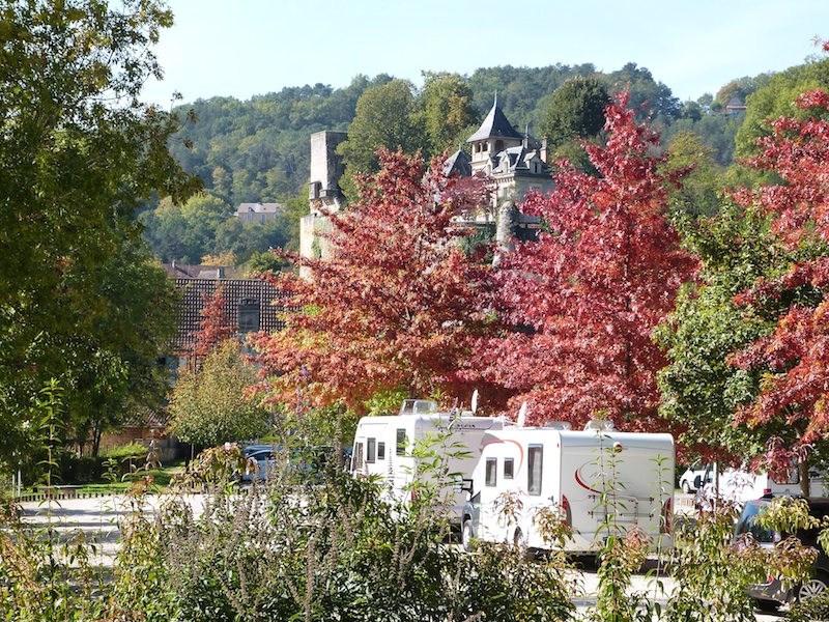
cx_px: 414
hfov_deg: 18.0
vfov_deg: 13.6
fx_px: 2610
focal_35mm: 109
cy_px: 311
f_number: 5
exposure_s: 1/250
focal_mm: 19.7
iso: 100
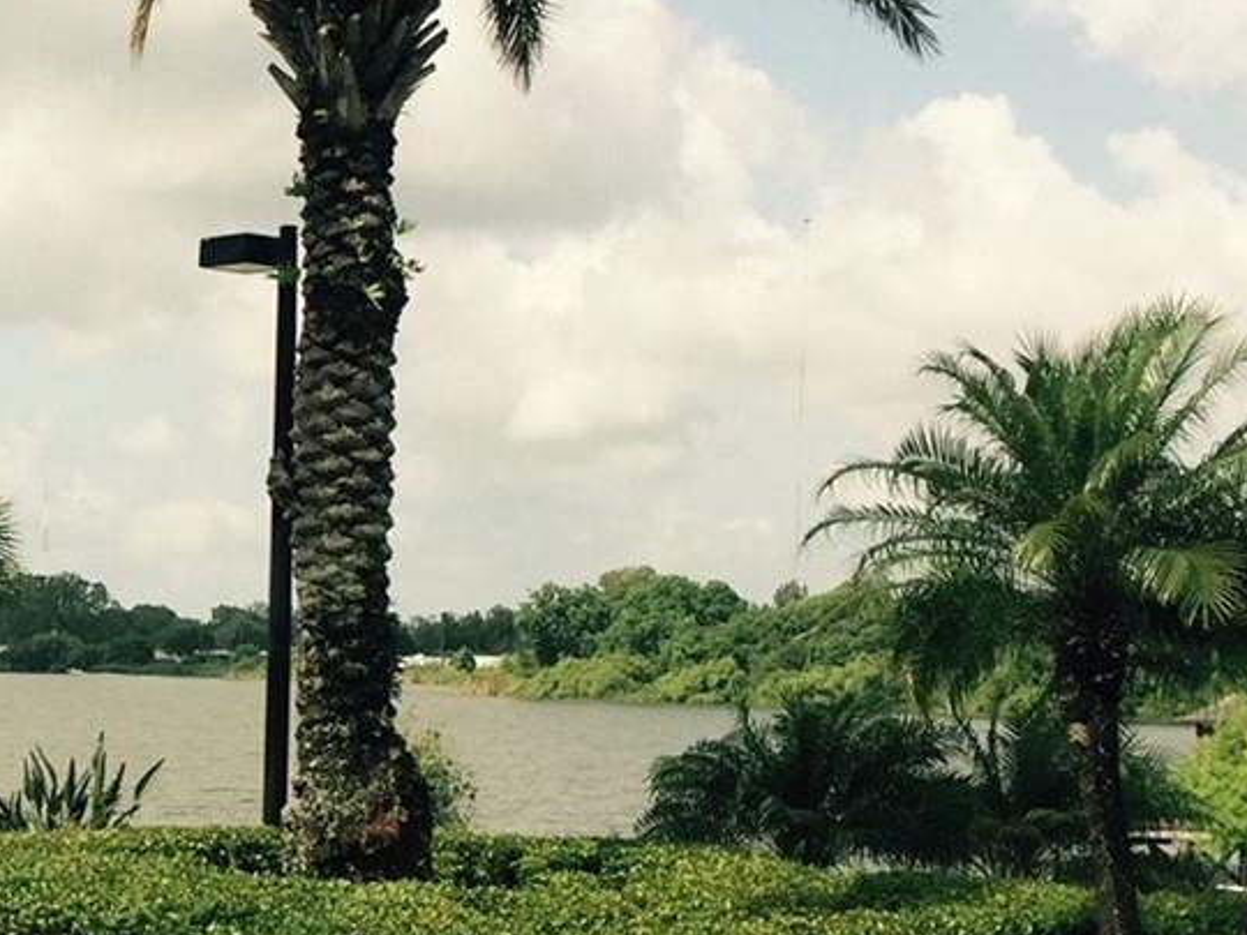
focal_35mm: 86
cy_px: 773
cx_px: -115
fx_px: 3098
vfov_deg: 17.0
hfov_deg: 21.6
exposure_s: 1/1883
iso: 32
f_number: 2.2
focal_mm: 4.15
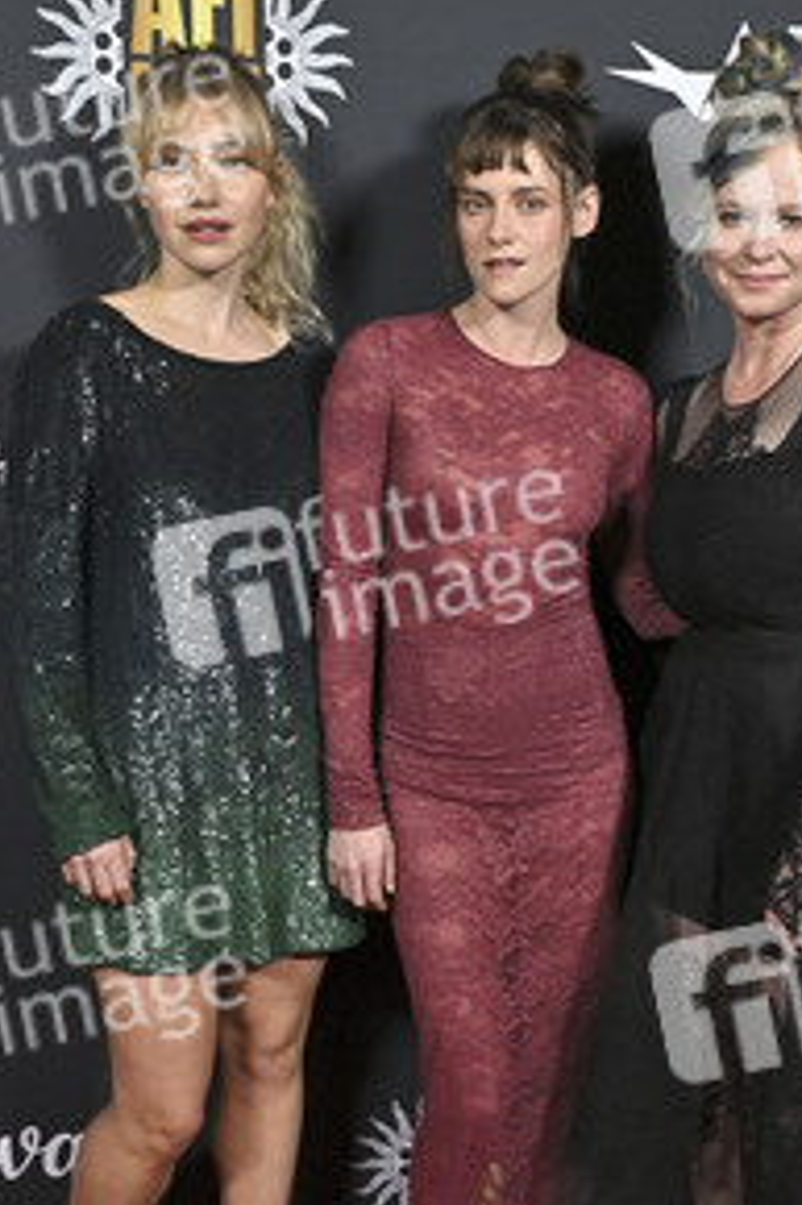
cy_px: 777
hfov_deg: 26.4
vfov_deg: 38.6
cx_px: 486
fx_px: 1706
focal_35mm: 51
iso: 2500
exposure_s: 1/320
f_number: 6.3
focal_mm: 37
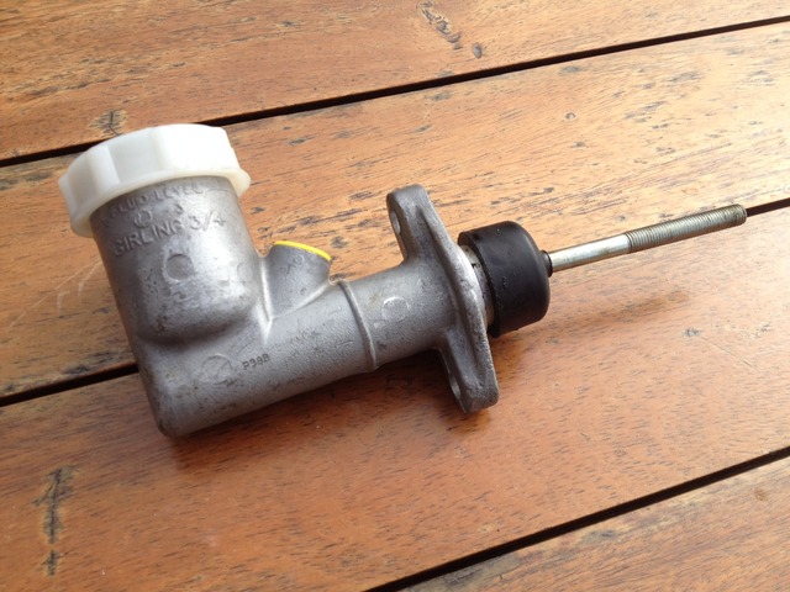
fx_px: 799
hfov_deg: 52.6
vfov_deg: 40.7
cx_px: 395
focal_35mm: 35
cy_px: 296
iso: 50
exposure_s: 1/968
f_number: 2.4
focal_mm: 4.28
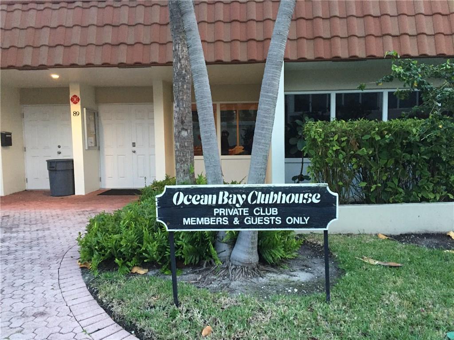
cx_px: 227
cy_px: 170
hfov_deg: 61.7
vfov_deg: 48.2
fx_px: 380
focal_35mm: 29
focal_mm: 4.15
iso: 160
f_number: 2.2
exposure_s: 1/30
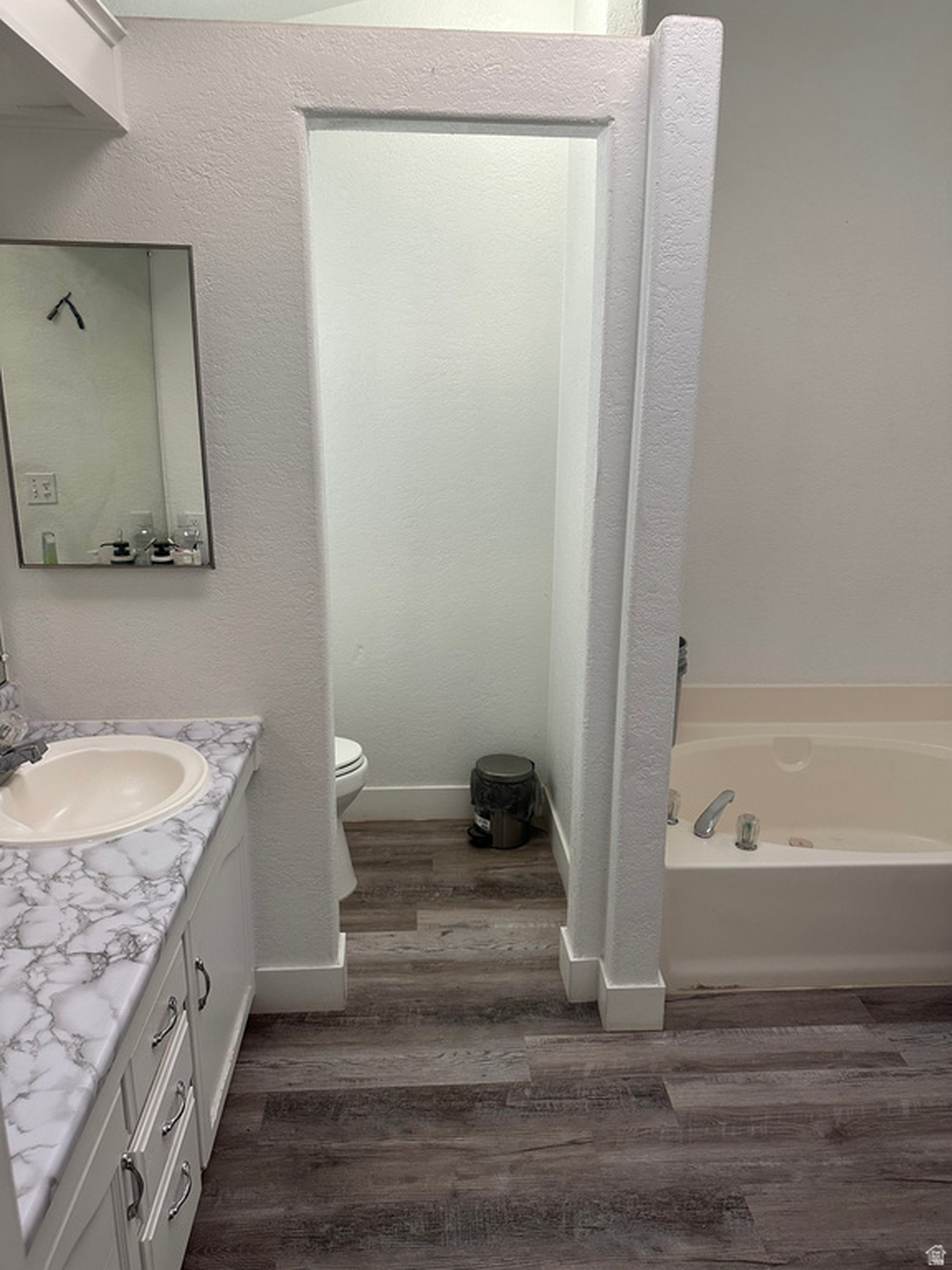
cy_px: 635
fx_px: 880
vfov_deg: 71.6
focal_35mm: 24
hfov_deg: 56.8
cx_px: 476
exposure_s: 1/120
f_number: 1.78
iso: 200
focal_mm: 6.86
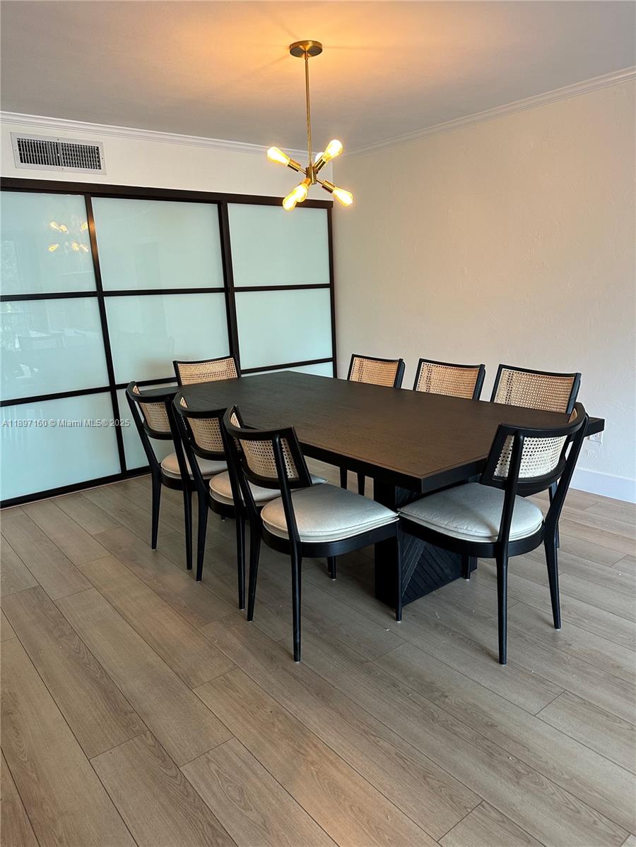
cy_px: 424
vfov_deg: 71.6
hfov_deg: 56.8
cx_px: 318
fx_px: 588
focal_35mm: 24
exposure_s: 1/60
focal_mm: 6.86
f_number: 1.78
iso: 125
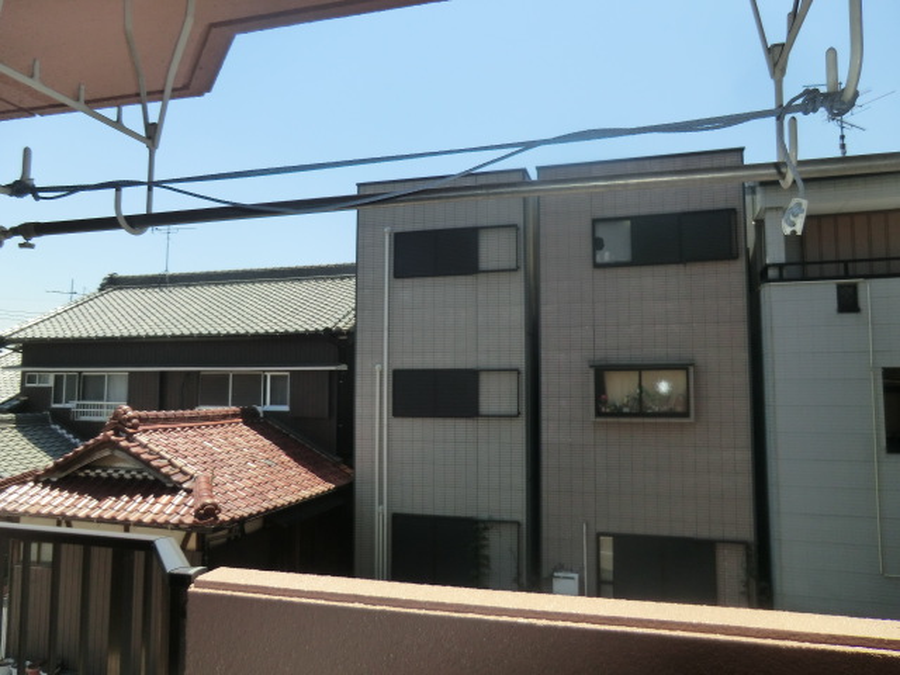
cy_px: 338
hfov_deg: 71.6
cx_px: 450
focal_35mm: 24
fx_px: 624
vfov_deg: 56.8
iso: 80
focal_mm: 4.3
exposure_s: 1/1000
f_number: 3.2
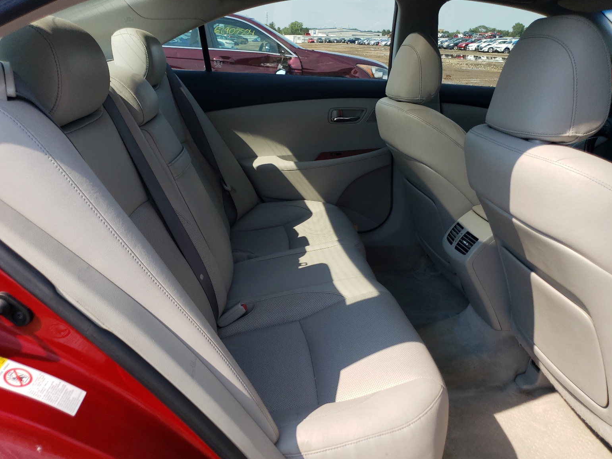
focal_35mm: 27
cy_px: 233
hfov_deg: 65.3
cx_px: 299
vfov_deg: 51.4
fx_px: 477
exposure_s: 1/2000
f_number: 1.5
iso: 50
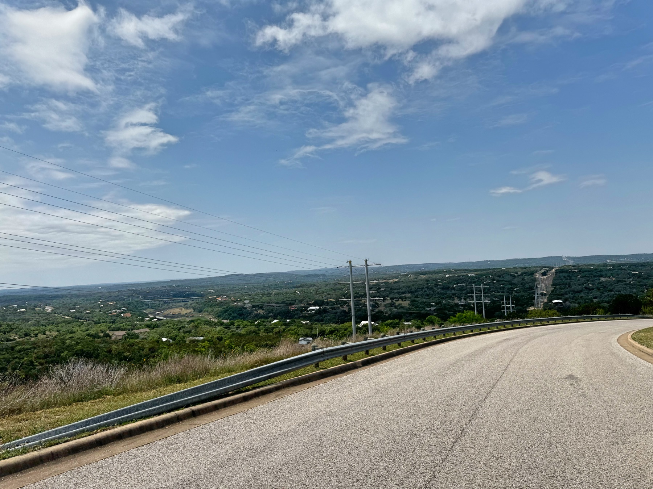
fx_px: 453
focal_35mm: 24
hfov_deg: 71.6
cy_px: 244
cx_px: 326
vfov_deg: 56.8
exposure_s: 1/10417
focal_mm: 6.76
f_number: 1.78
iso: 80
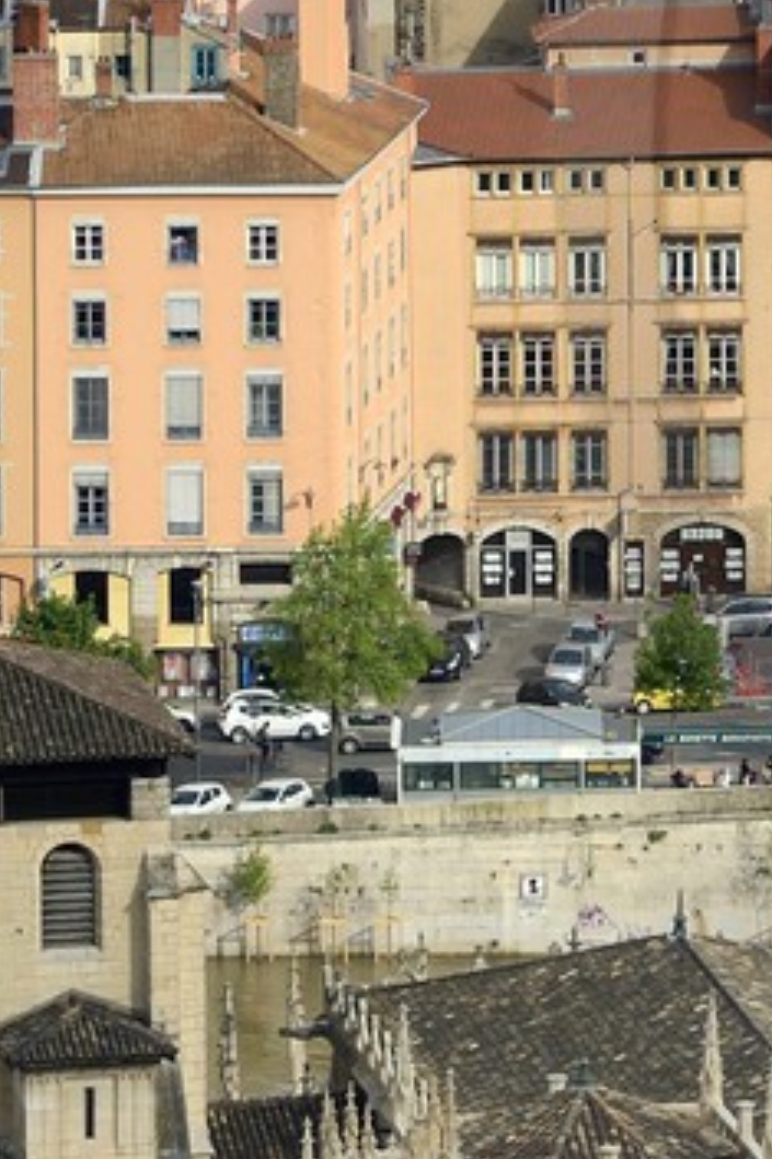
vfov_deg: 3.9
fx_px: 16935
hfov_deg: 2.6
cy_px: 164
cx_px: 1559
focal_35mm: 526
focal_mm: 116
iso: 200
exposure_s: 1/320
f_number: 8
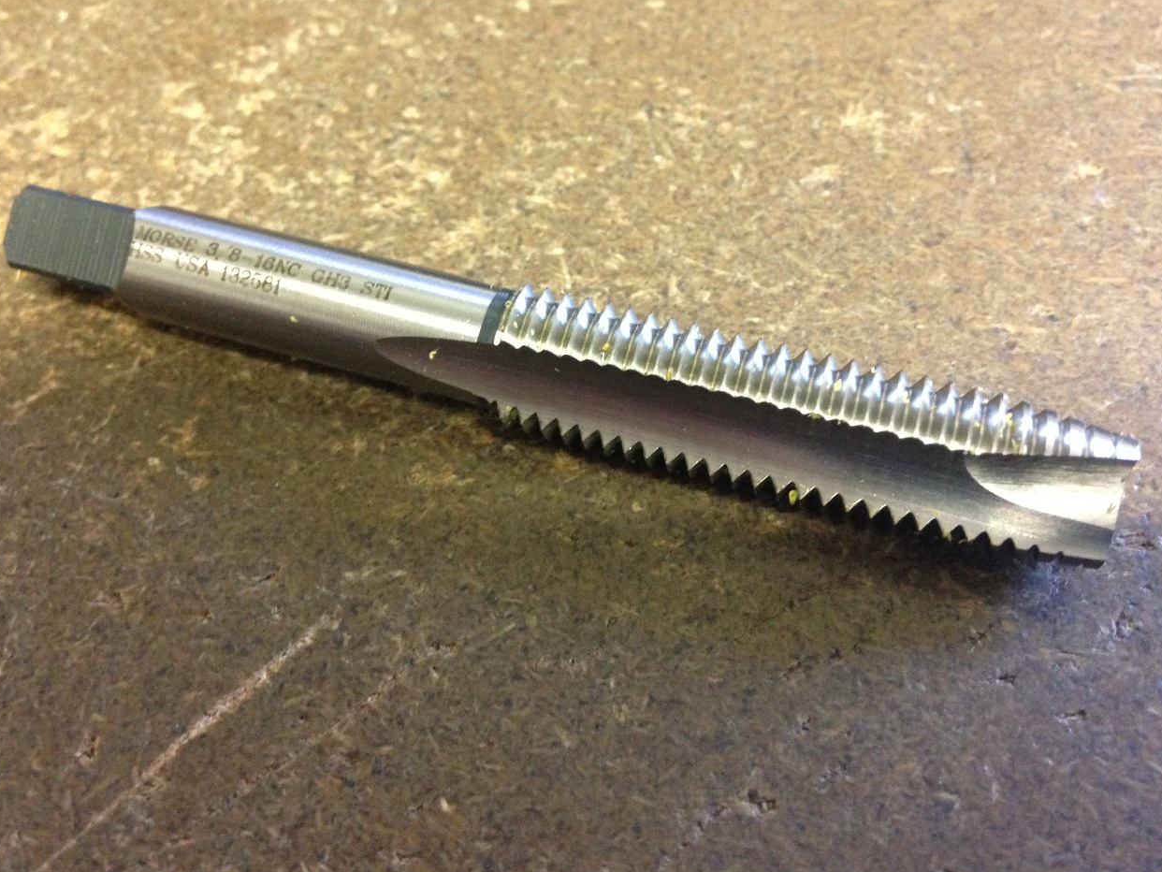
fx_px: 1142
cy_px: 431
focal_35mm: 34
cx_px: 570
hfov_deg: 53.9
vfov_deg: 41.8
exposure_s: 1/15
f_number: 2.4
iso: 500
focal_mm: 4.12
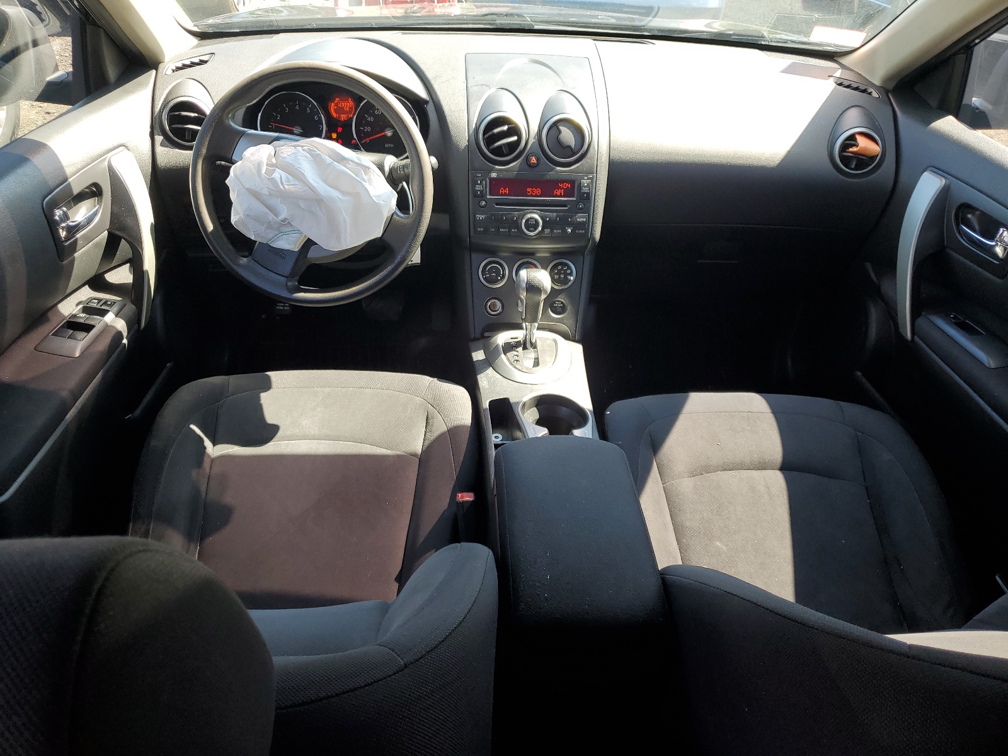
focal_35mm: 26
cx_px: 504
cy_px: 378
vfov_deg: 53.1
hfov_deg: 67.3
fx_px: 757
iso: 50
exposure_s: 1/196
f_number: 1.5
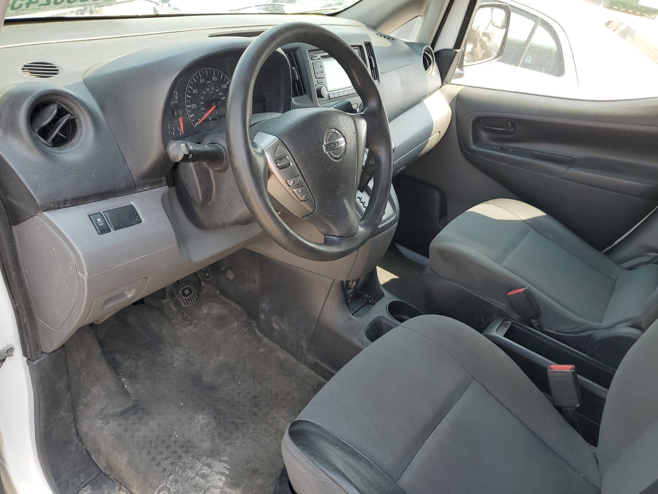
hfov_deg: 67.3
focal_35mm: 26
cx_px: 329
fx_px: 494
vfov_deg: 53.1
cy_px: 247
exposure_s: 1/357
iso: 50
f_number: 1.5
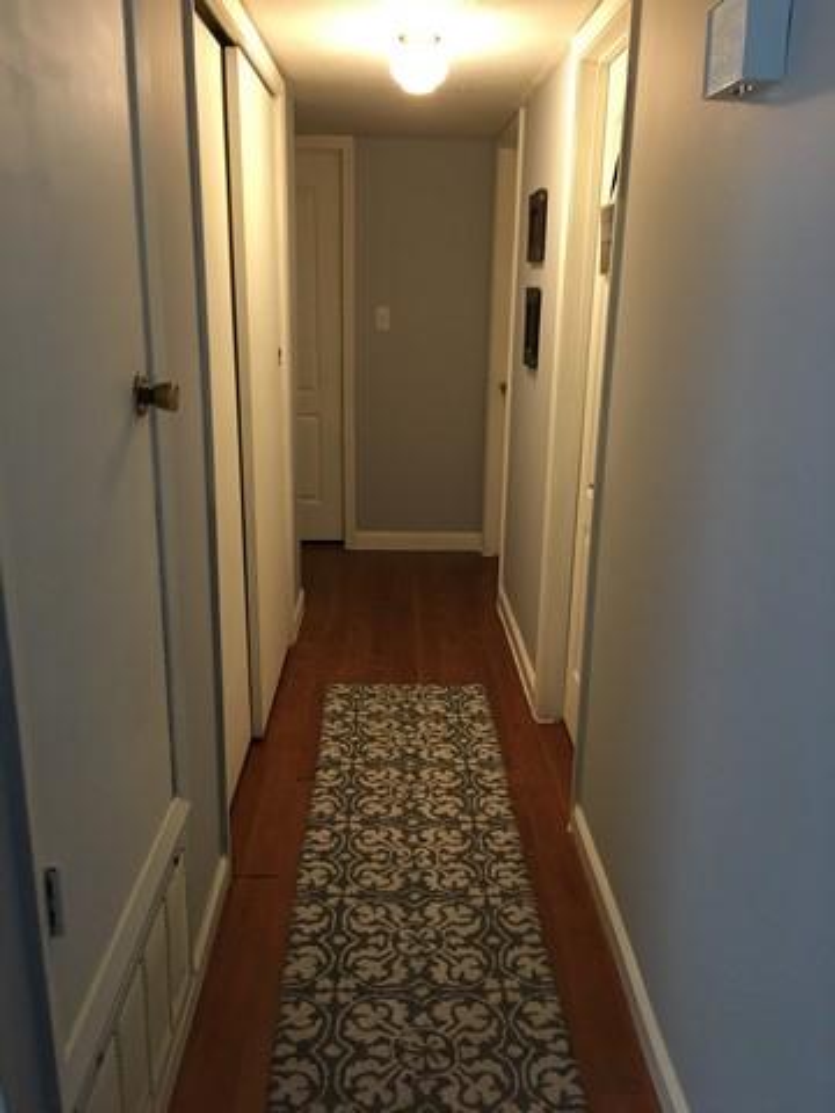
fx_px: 933
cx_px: 418
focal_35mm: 29
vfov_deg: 61.7
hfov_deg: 48.2
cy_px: 556
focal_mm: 4.15
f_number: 2.2
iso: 80
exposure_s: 1/10
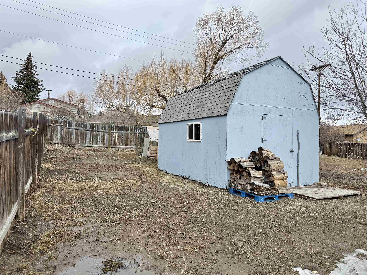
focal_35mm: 24
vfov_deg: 56.8
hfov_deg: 71.6
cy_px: 138
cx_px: 184
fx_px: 254
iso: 80
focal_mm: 6.76
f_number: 1.78
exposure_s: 1/4975
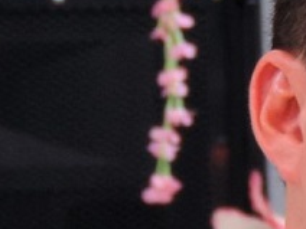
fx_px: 7505
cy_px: 206
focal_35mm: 849
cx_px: 427
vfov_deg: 1.8
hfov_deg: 2.3
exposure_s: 1/60
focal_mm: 44.5
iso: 400
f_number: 4.7
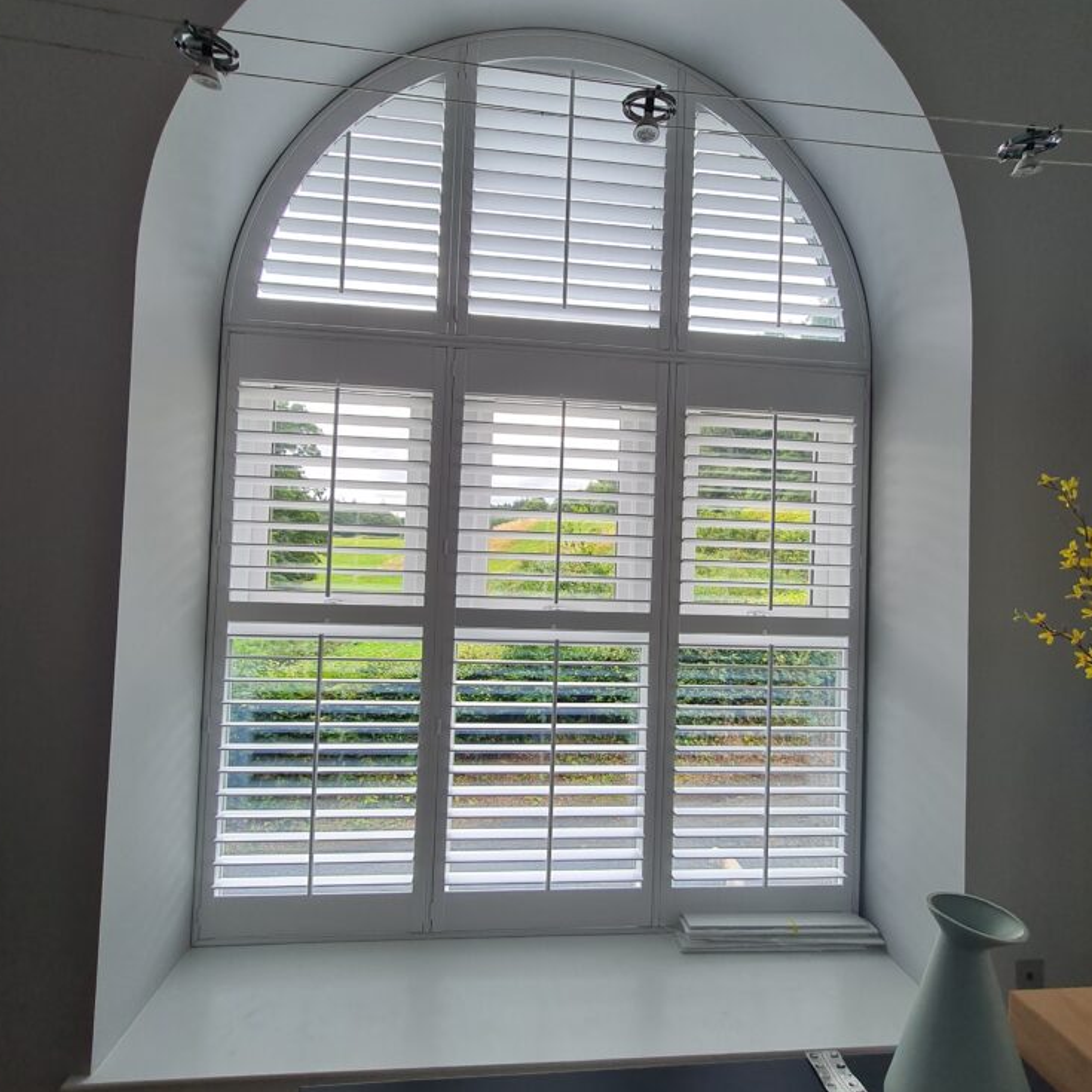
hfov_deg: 87.4
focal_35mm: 16
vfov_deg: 87.4
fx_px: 571
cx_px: 548
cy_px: 536
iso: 50
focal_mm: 1.74
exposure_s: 1/120
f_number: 2.2
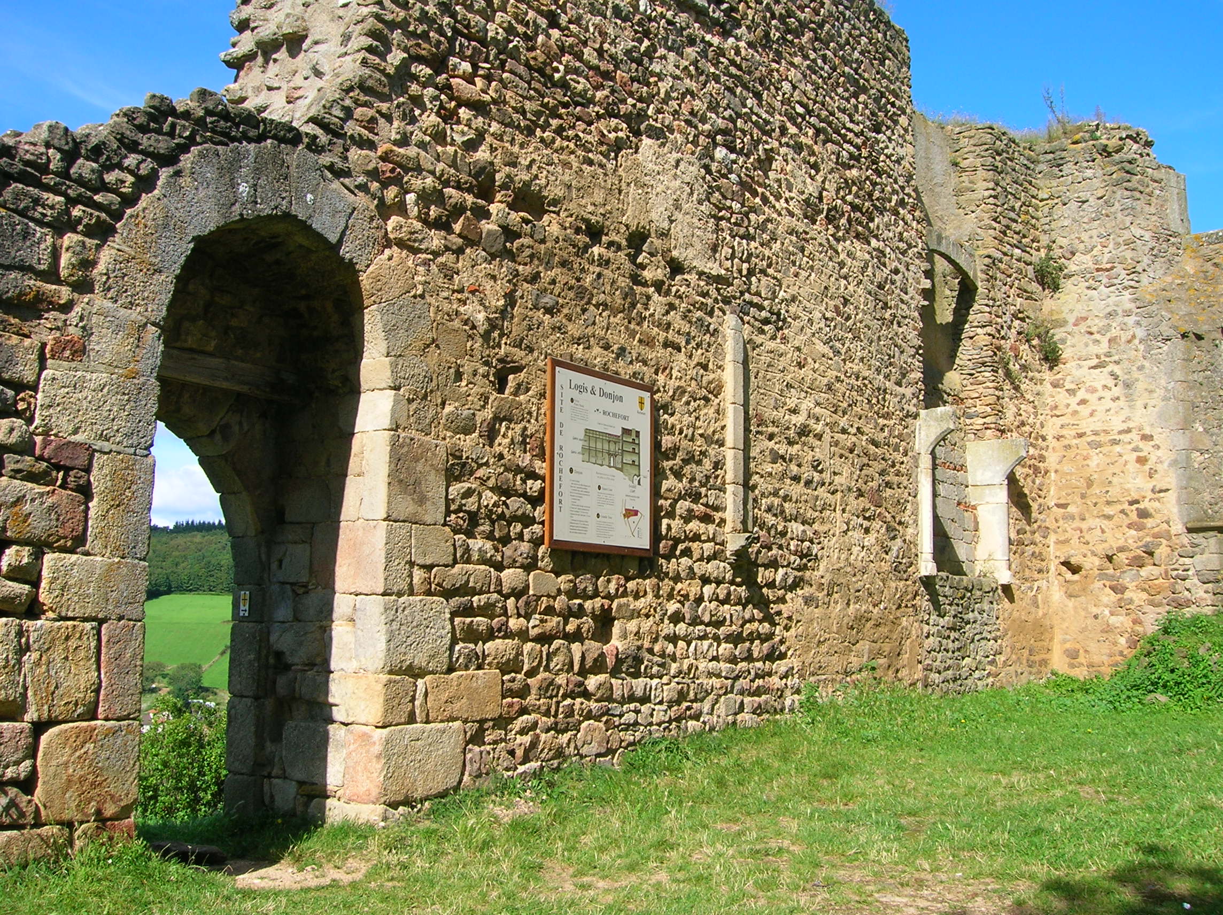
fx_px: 1200
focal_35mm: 34
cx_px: 612
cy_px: 458
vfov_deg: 41.7
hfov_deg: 54.0
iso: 50
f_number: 4.9
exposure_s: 1/237
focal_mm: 5.7
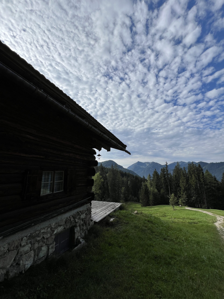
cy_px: 150
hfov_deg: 89.9
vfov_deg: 106.2
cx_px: 112
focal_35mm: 13
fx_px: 112
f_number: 1.8
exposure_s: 1/2538
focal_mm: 1.57
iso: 32
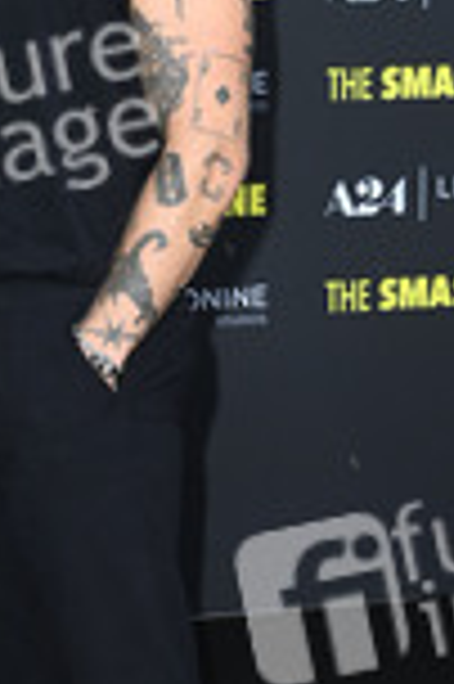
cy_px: 356
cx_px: 58
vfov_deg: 14.0
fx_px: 2787
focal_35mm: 147
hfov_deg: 9.3
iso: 800
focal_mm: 56
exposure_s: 1/250
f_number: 5.6
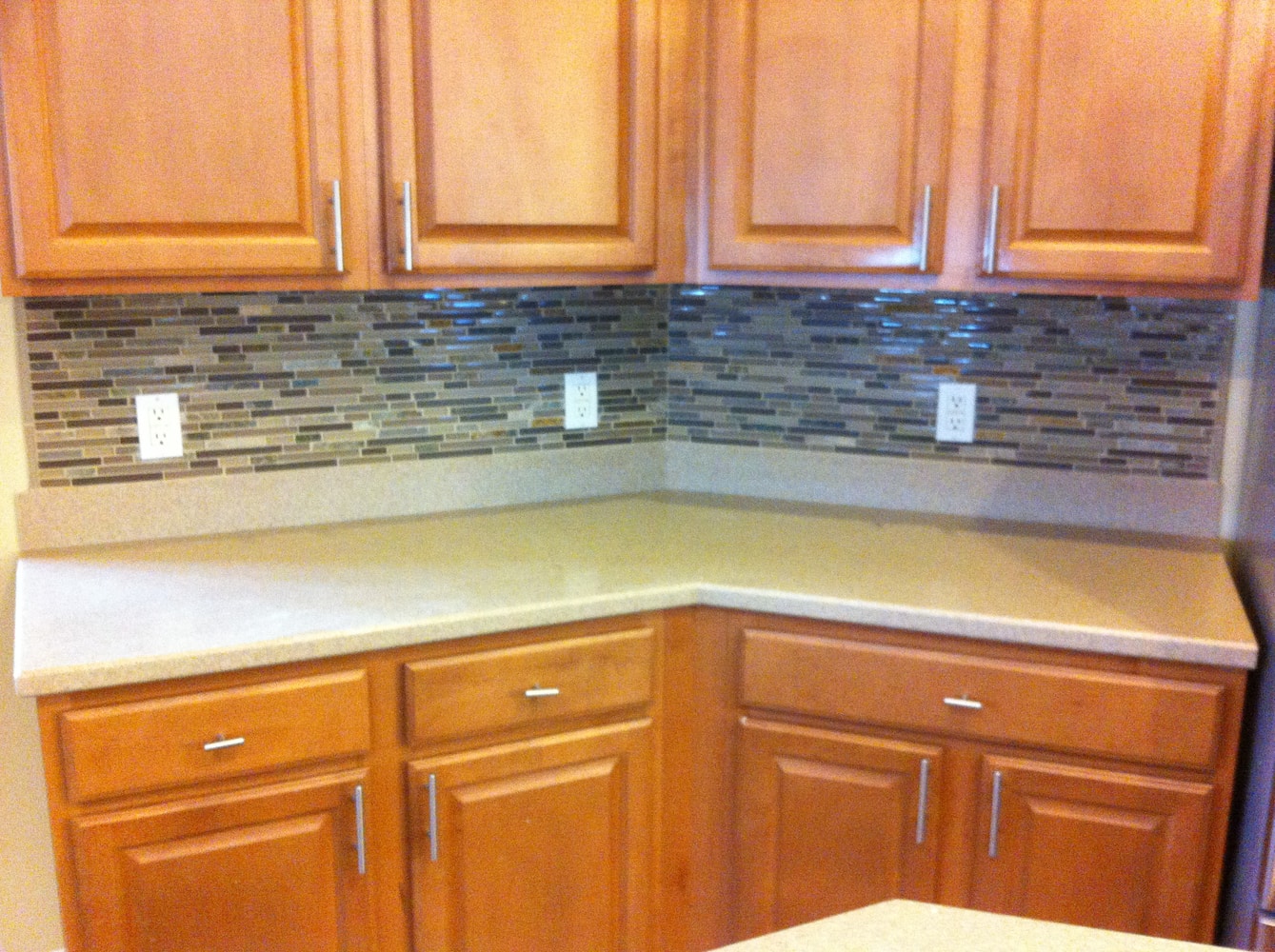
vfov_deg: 40.6
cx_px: 638
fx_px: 1287
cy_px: 476
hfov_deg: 52.7
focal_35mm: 35
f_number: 2.8
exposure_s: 1/15
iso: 400
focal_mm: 3.85
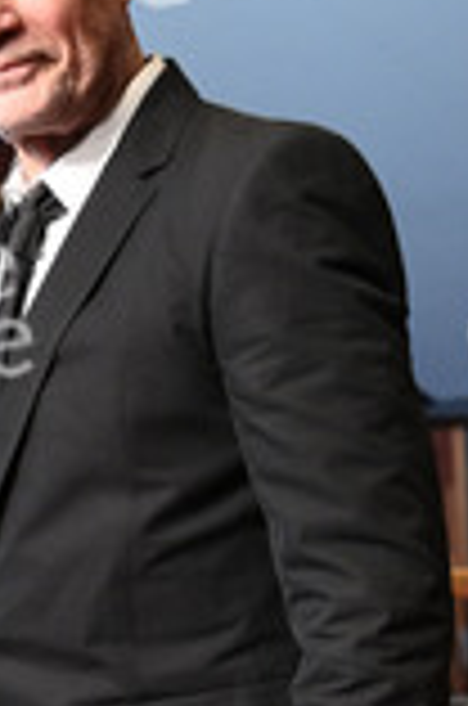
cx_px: -68
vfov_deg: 13.0
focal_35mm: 158
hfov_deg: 8.6
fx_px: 3094
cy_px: 576
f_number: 5
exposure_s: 1/250
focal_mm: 62
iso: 6400
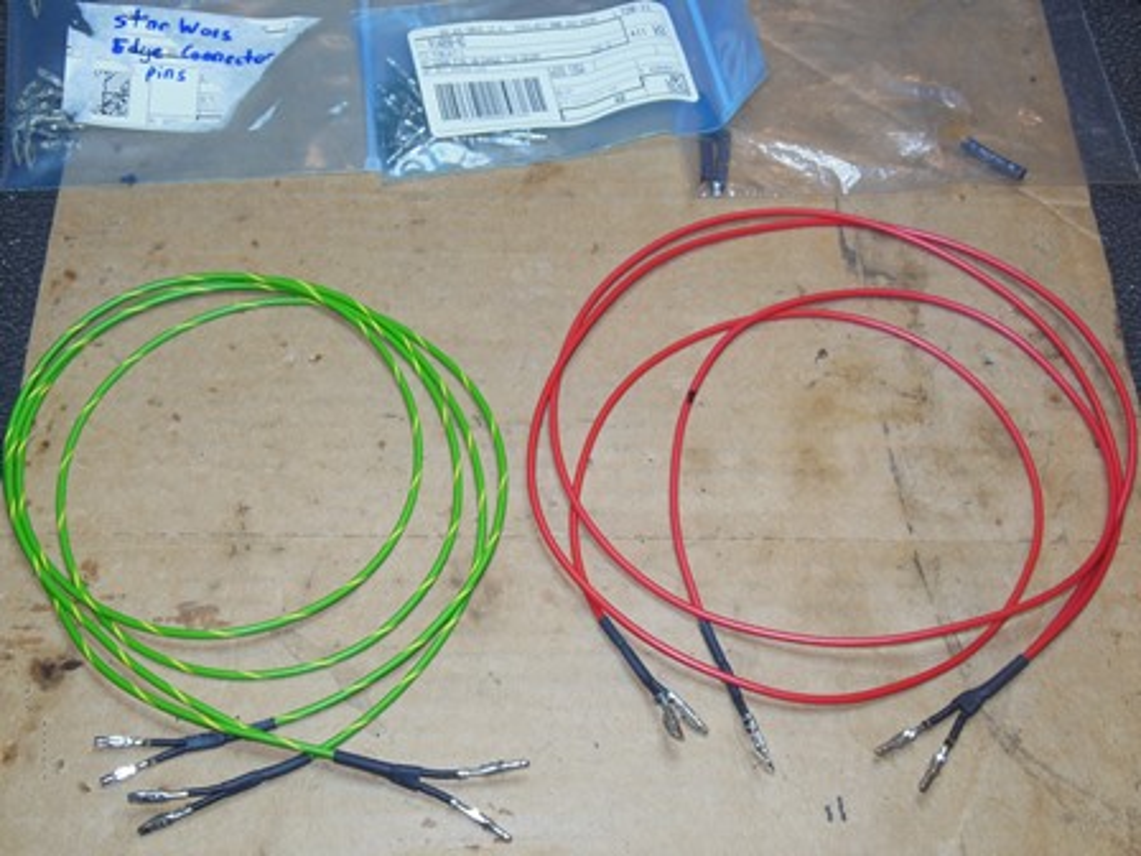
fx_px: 1417
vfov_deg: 33.6
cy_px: 428
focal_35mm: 43
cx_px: 570
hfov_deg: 43.9
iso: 125
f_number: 3.8
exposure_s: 1/30
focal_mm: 7.7
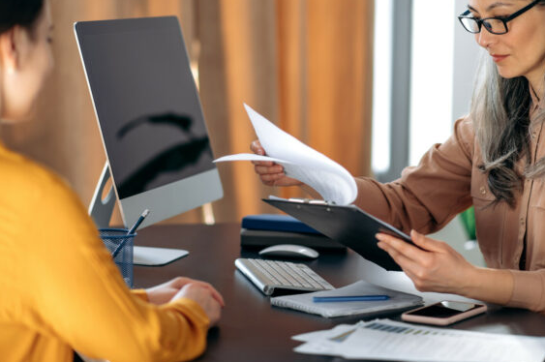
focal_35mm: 116
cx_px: 293
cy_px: 127
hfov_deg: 17.7
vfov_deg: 11.8
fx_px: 1754
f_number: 2
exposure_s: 1/320
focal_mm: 85
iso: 64
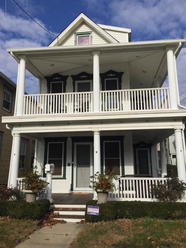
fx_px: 208
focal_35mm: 29
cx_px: 93
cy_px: 124
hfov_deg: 48.2
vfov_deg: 61.7
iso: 32
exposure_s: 1/4950
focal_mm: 4.15
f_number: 2.2
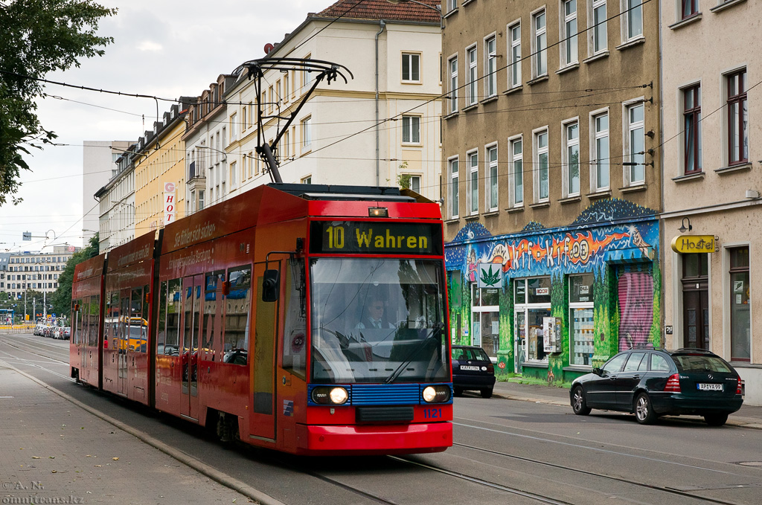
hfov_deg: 37.9
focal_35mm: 52
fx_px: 1109
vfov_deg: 25.7
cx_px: 381
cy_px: 252
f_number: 8
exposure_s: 1/500
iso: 400
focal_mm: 35
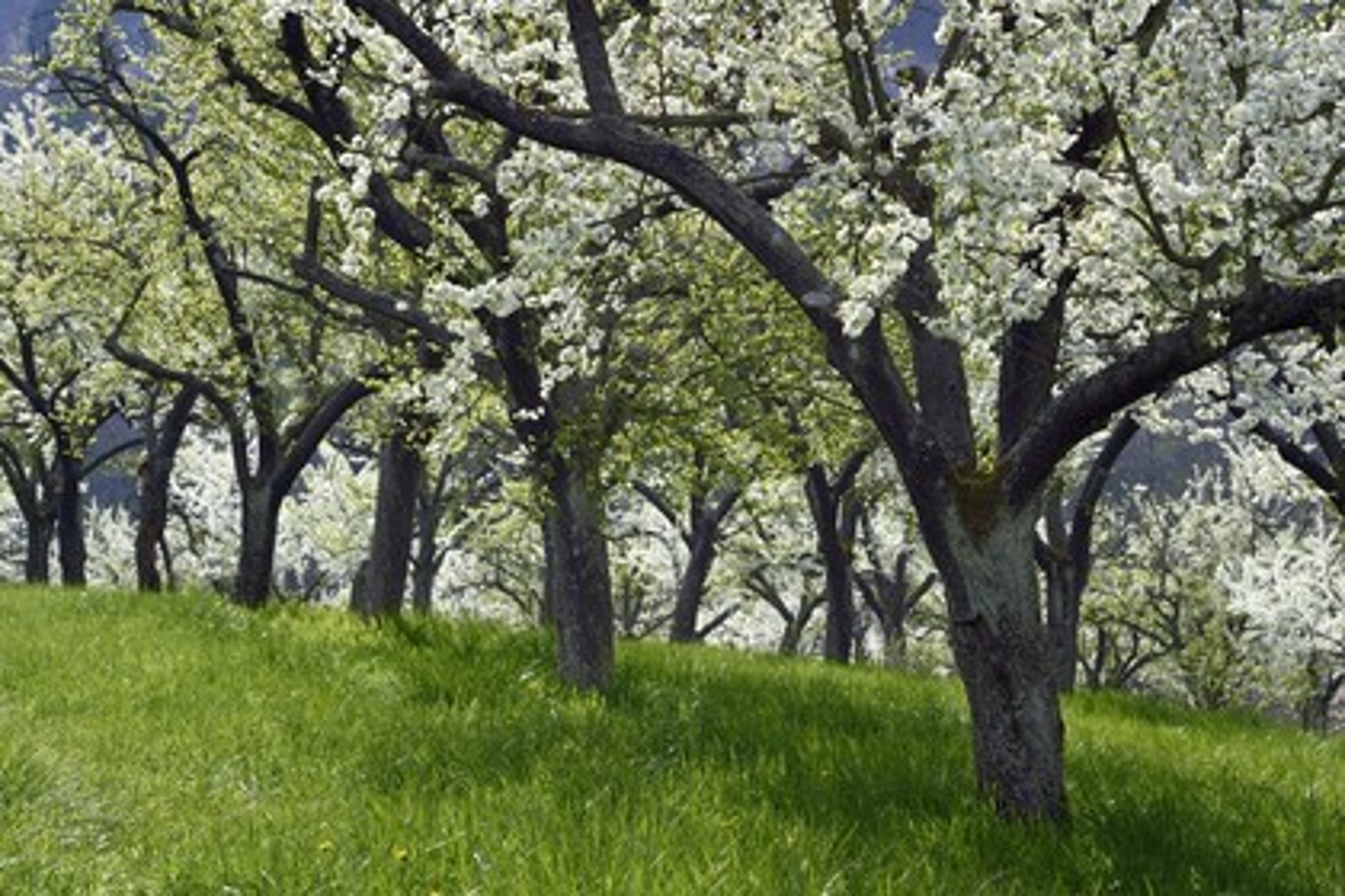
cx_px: 672
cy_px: 448
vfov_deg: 11.2
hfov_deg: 16.8
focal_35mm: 122
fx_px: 4558
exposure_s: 1/320
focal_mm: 122
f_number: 13
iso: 400
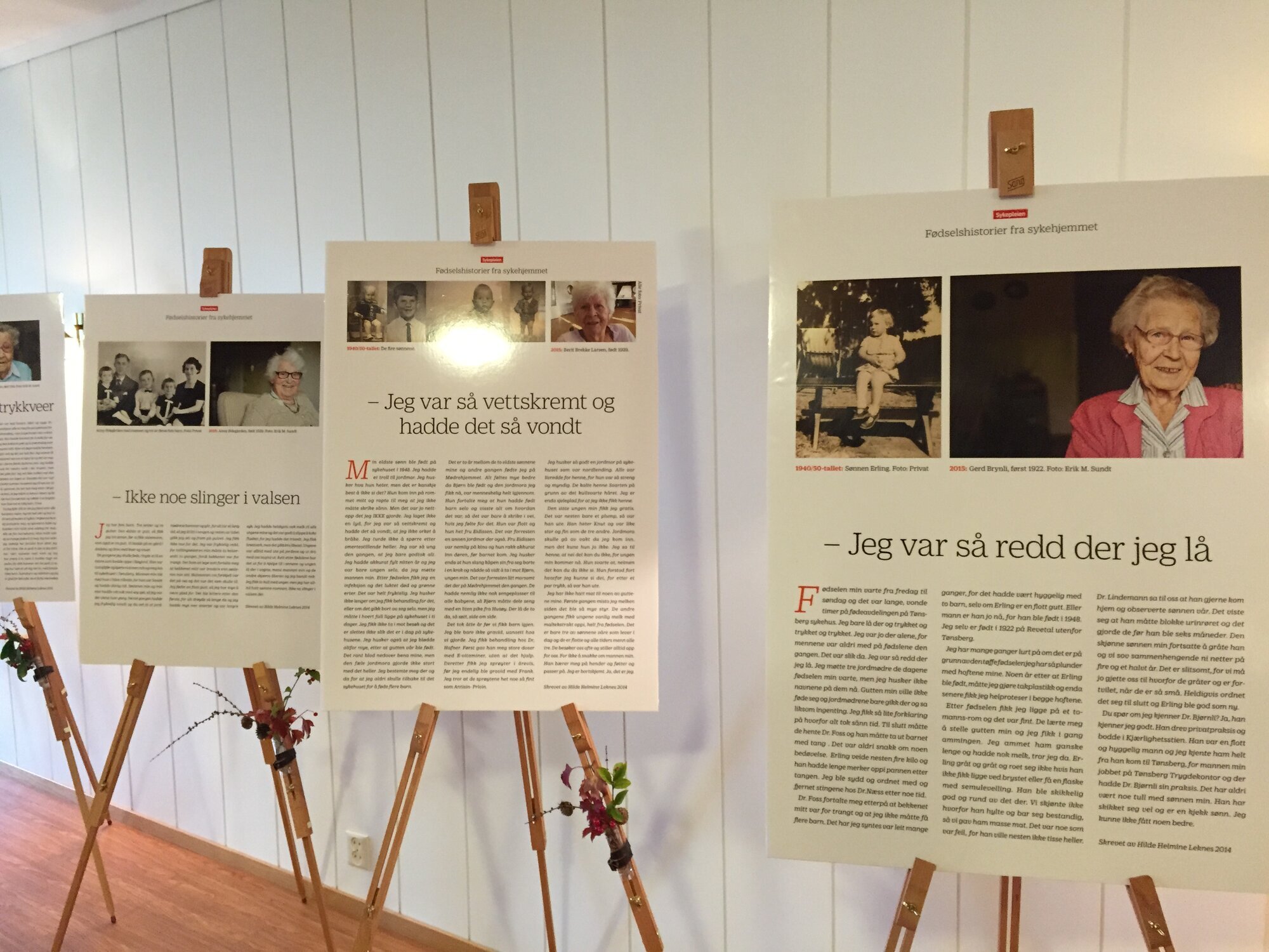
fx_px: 1063
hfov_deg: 61.7
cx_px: 634
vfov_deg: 48.2
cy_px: 476
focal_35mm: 29
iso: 250
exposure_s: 1/17
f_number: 2.2
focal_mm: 4.15
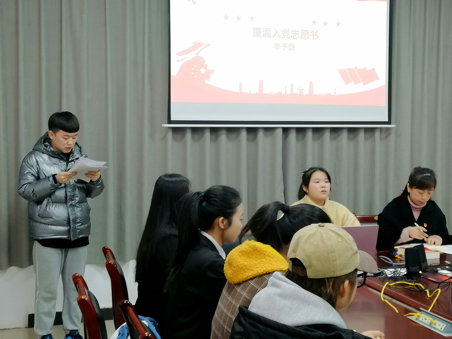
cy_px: 170
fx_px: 627
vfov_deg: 30.3
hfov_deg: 39.7
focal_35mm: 48
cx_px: 226
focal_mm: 5.3
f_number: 1.8
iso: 125
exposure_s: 1/33.3
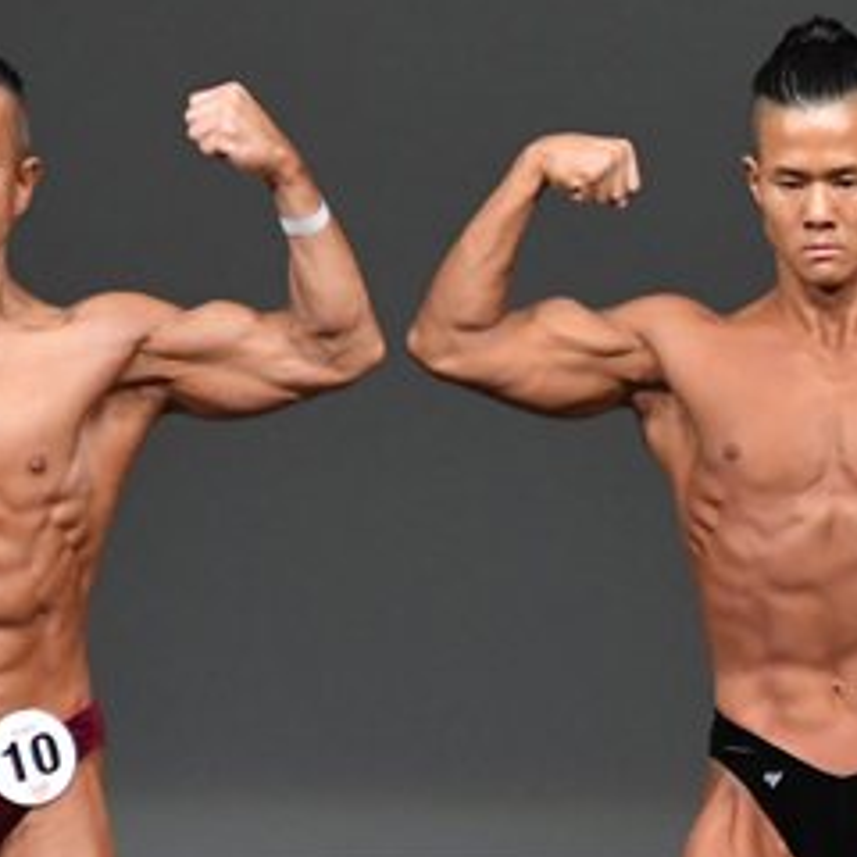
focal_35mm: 945
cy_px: 764
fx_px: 26469
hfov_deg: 1.9
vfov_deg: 1.9
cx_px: 1073
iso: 4000
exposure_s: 1/400
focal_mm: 230
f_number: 5.6
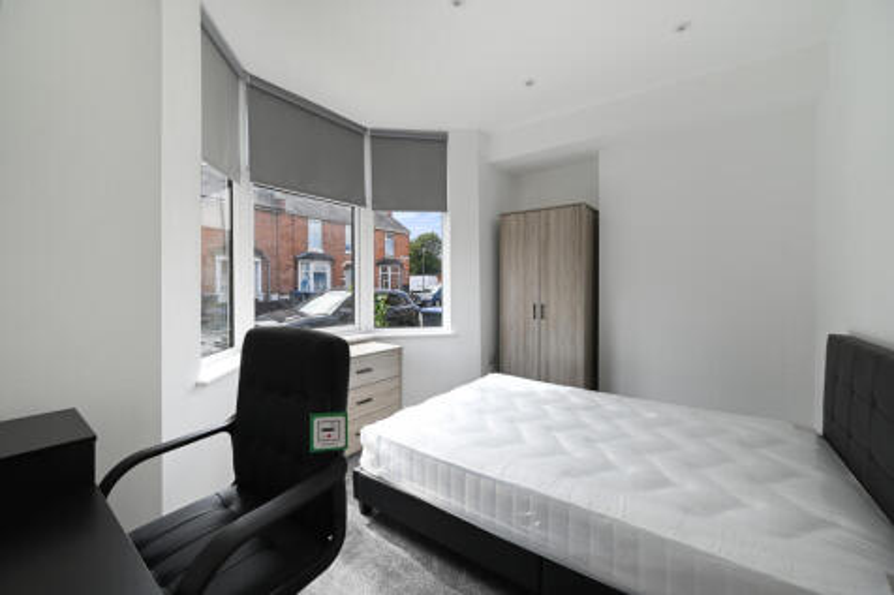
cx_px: 447
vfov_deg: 81.2
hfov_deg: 104.3
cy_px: 298
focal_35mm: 14
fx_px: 348
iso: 160
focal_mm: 14
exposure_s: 1/80
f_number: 7.1
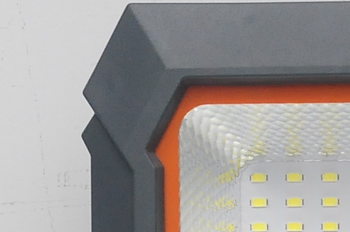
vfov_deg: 3.6
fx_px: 3718
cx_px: 389
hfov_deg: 5.4
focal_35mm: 383
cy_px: 416
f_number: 8
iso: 1000
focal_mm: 50
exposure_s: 1/100
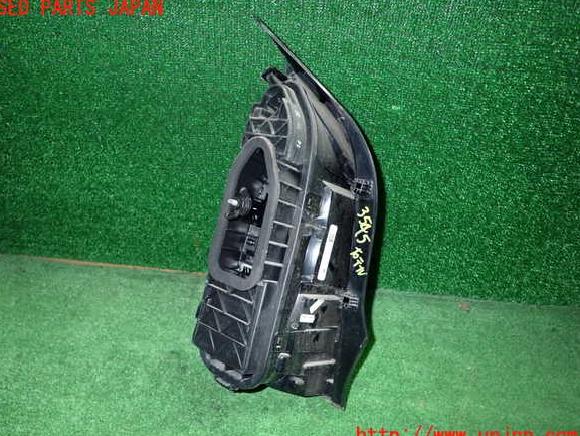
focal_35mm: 26
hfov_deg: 67.3
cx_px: 281
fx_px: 436
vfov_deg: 53.1
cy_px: 223
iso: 800
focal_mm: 4.5
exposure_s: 1/30
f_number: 5.6
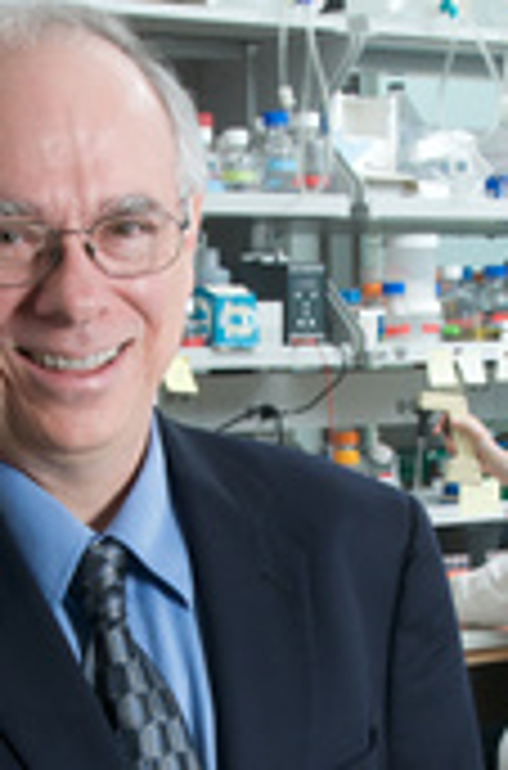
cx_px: 247
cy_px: 662
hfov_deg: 10.1
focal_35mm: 135
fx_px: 2875
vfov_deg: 15.1
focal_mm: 32
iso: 200
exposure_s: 1/125
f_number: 14
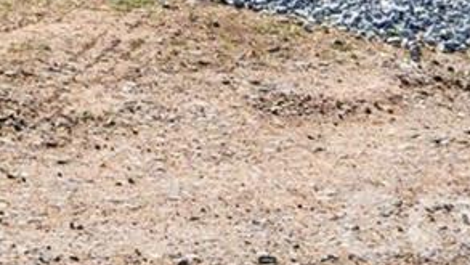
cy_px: -730
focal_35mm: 286
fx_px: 3565
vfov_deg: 4.0
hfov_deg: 7.3
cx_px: -398
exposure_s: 1/60
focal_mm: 26
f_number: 9
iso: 250
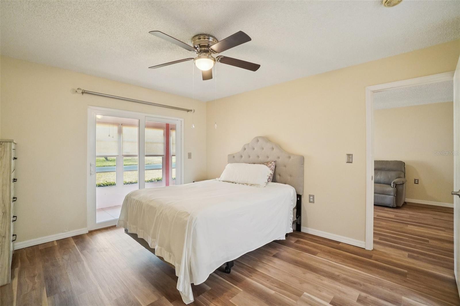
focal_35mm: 15
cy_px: 153
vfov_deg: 77.3
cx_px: 230
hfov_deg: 100.4
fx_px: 192
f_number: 8
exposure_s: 1/30
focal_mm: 10
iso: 1000
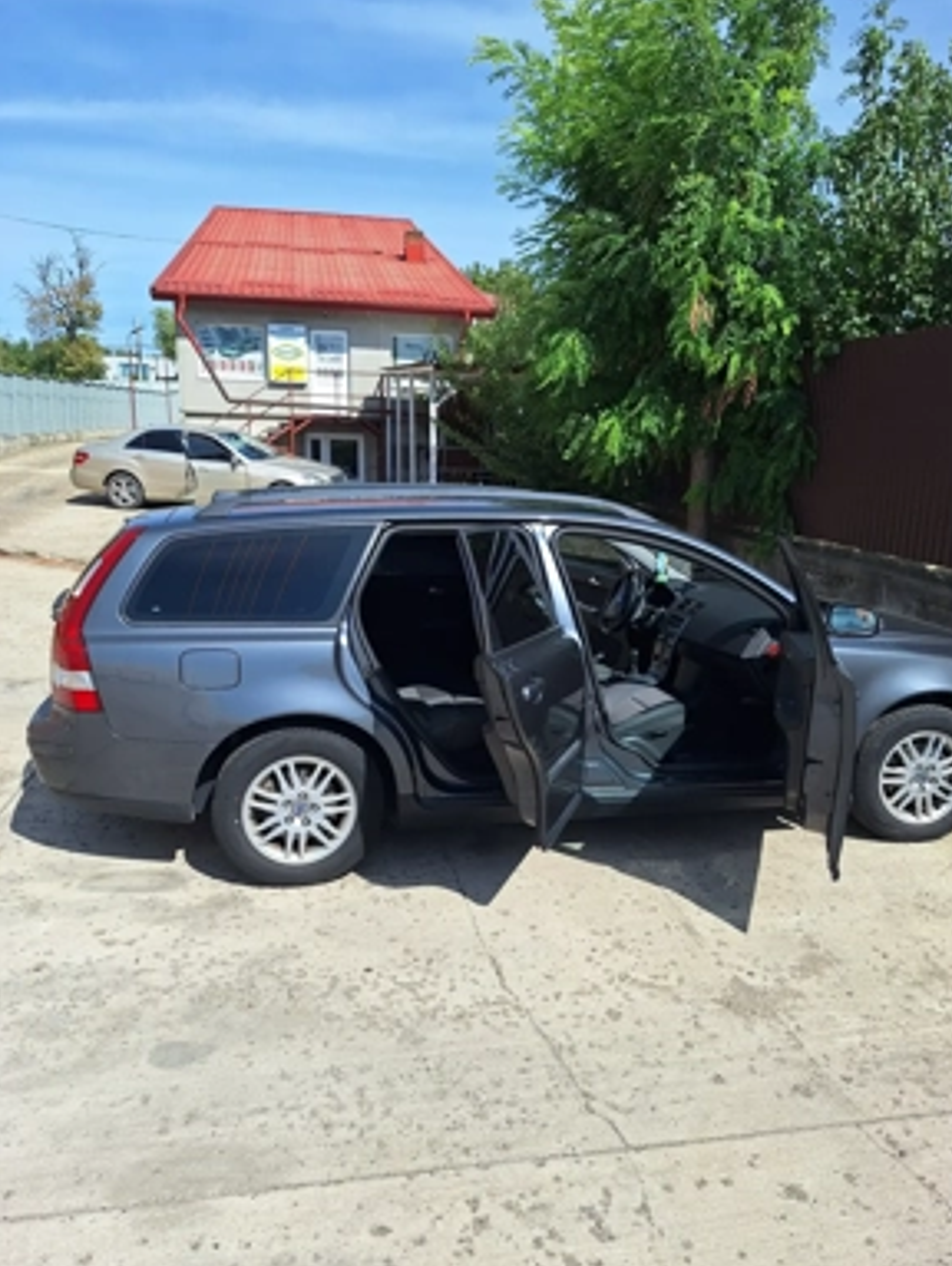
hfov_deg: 56.9
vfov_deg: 71.5
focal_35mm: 24
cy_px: 645
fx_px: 879
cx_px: 493
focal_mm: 5.54
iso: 40
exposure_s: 1/2732
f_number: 1.8
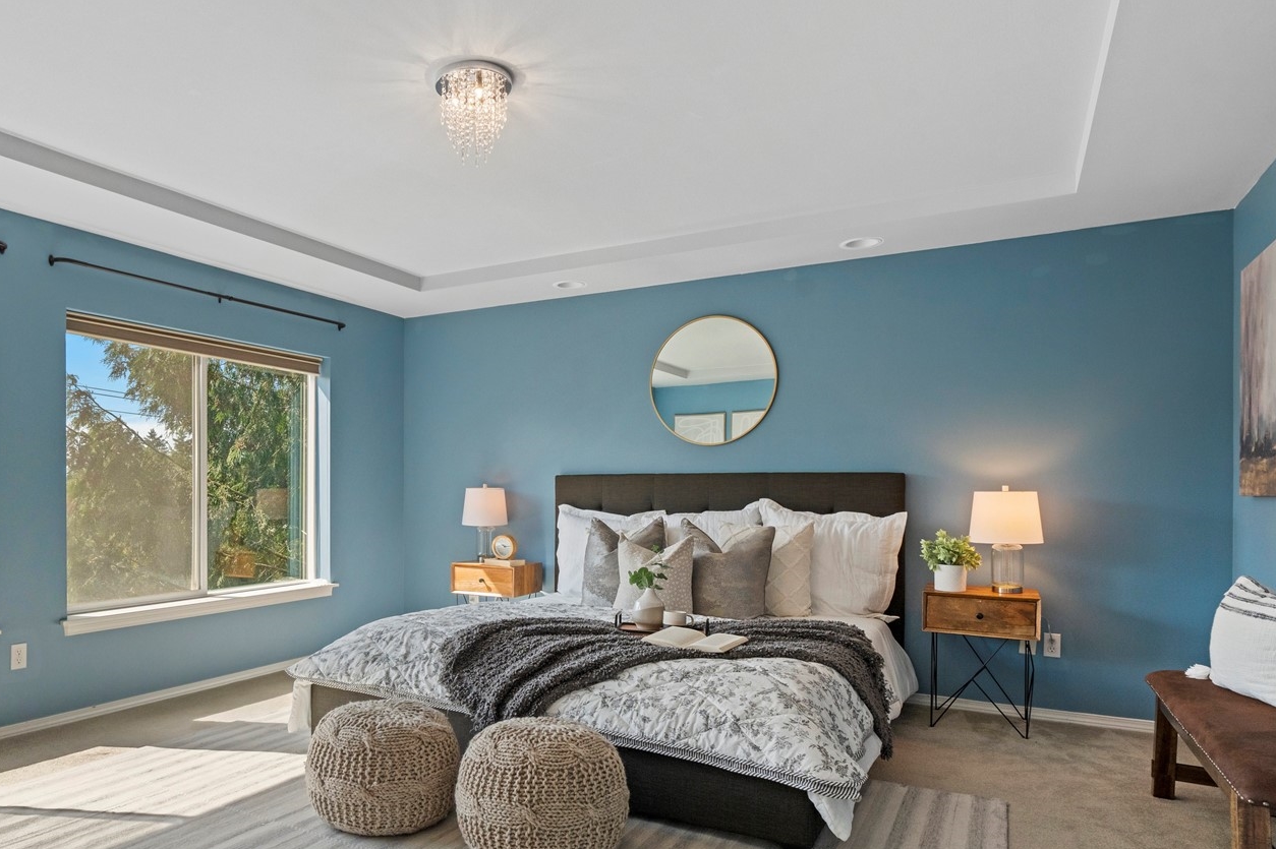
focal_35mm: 23
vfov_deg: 54.8
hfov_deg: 75.1
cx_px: 496
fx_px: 815
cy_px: 492
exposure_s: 1/60
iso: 1250
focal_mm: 17
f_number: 7.1
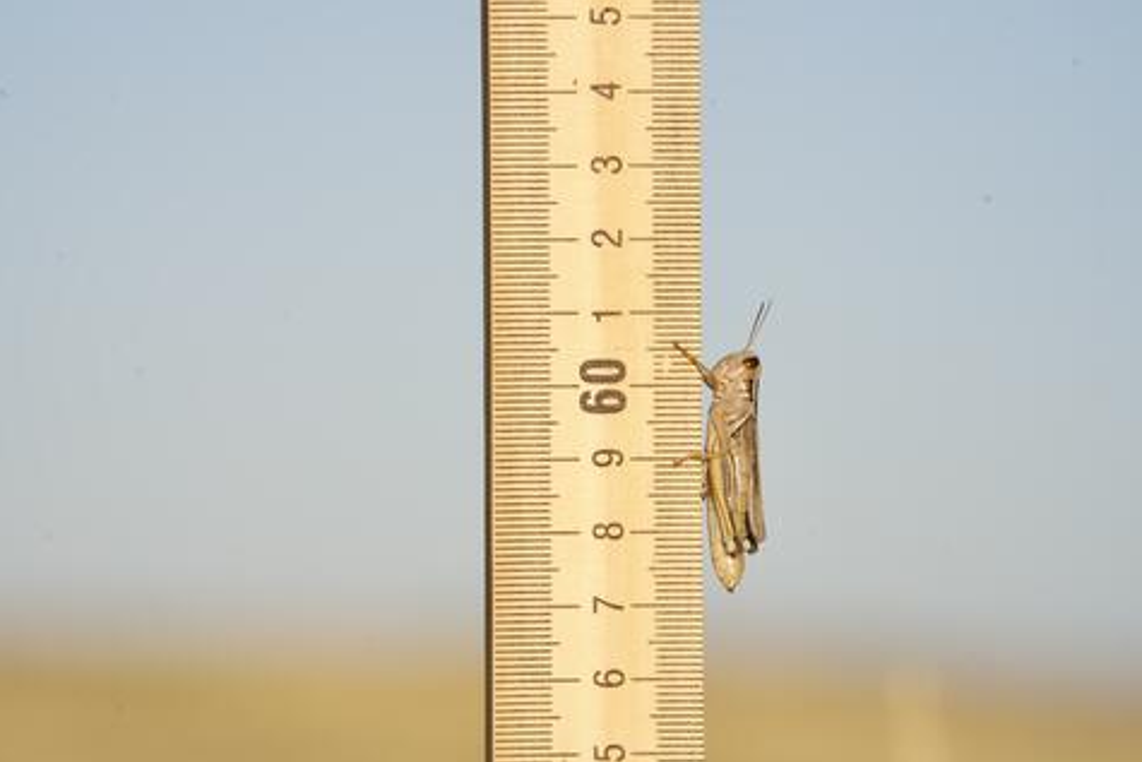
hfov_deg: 10.8
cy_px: 382
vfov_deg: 7.2
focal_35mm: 191
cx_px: 572
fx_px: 6060
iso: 1250
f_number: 13
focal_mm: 189
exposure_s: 1/640
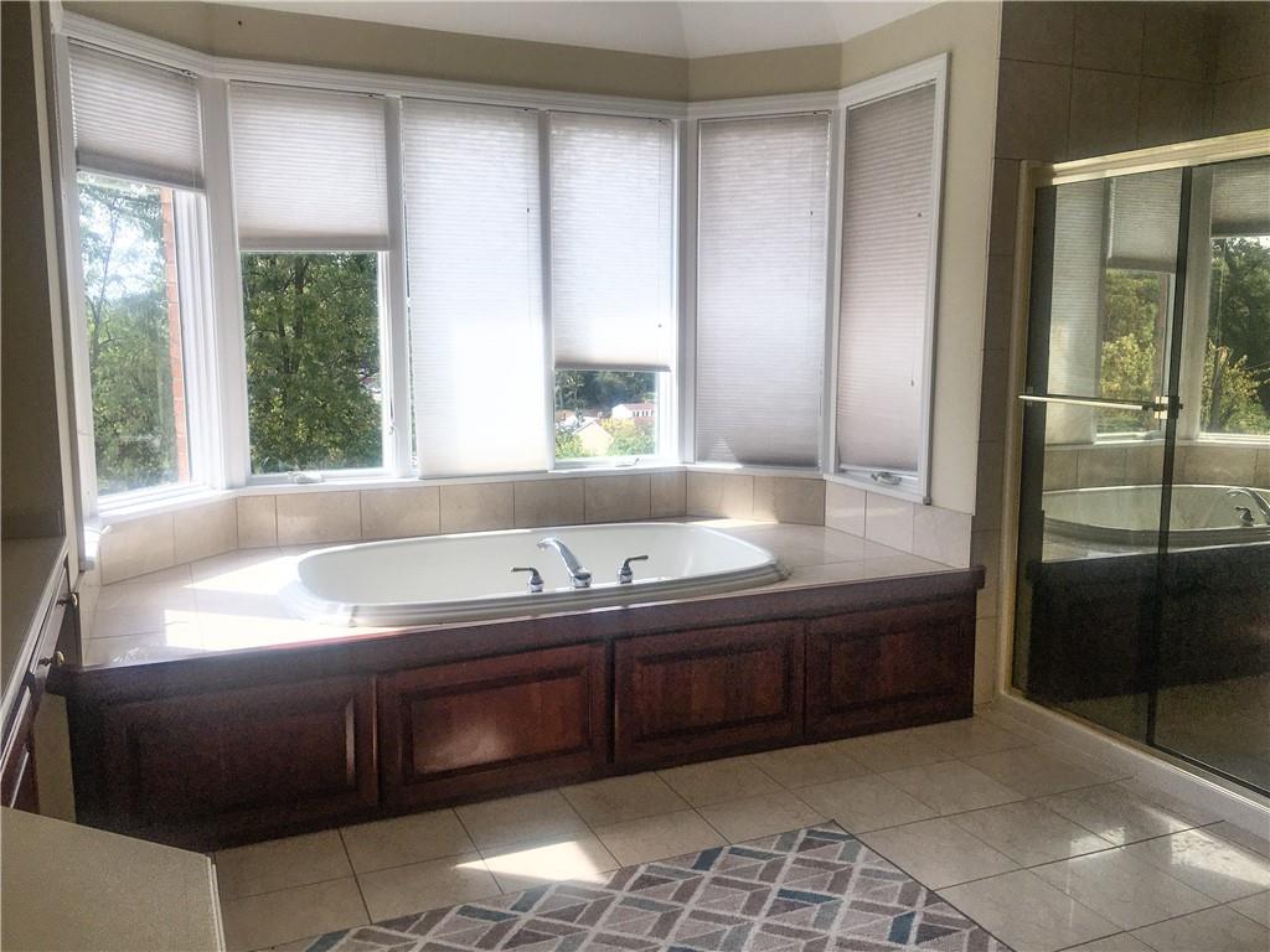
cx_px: 635
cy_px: 476
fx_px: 1064
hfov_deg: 61.7
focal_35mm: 29
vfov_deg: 48.2
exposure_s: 1/380
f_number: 2.2
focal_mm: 4.15
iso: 25
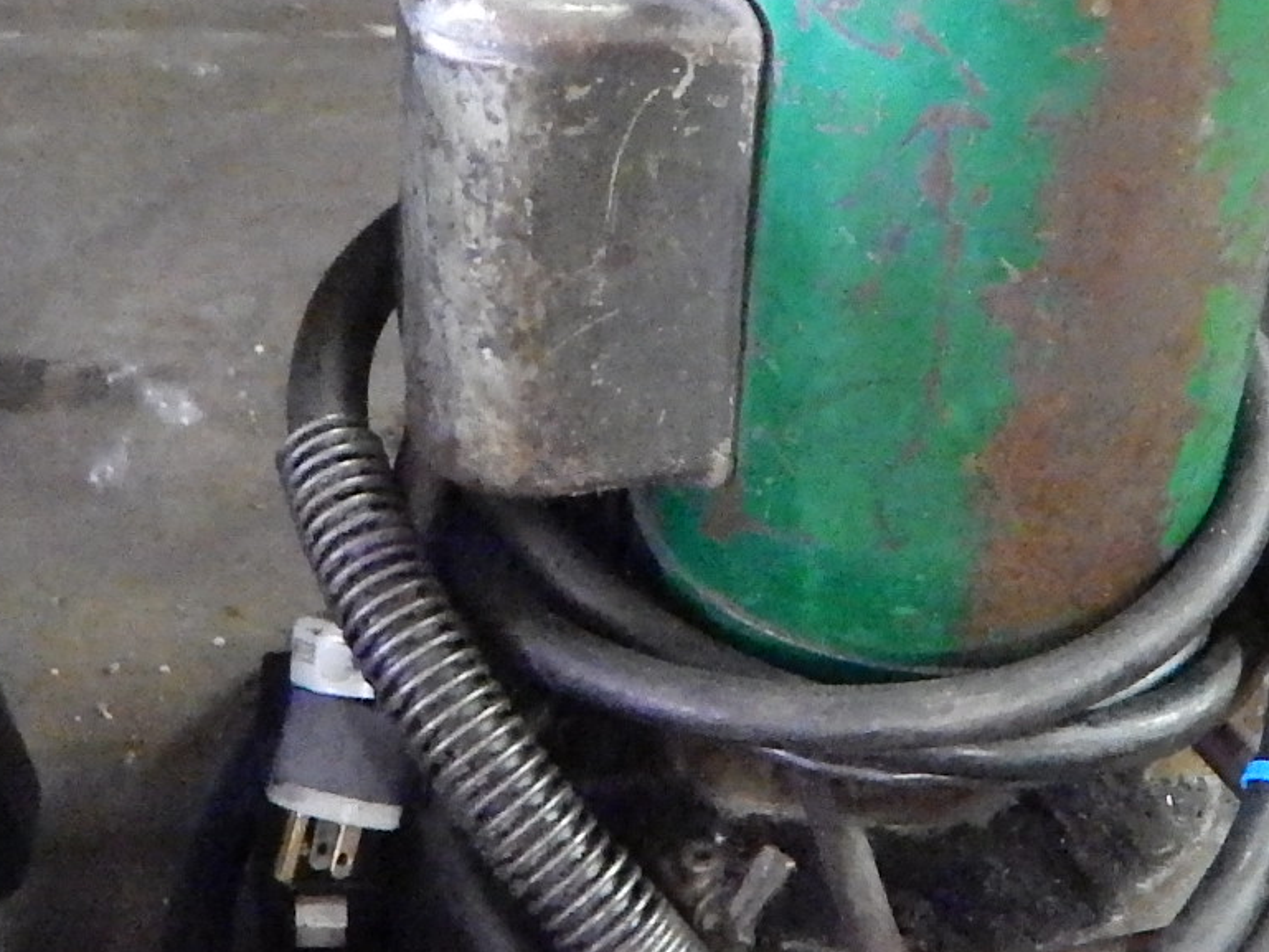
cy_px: 485
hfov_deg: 29.7
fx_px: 2383
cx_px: 795
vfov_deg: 22.6
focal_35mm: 65
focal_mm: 4
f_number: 3
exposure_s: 1/15
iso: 3200
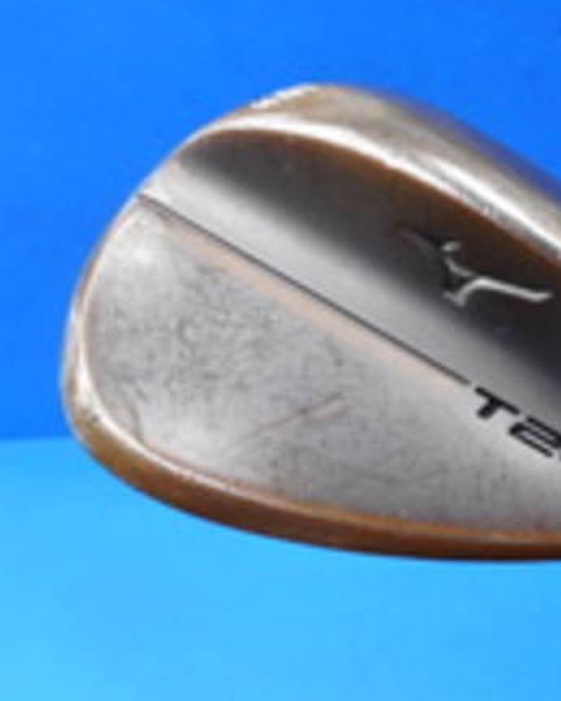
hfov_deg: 40.1
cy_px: 380
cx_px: 415
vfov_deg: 50.2
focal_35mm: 36
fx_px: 747
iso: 180
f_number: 3.7
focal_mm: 4.5
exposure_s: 1/30
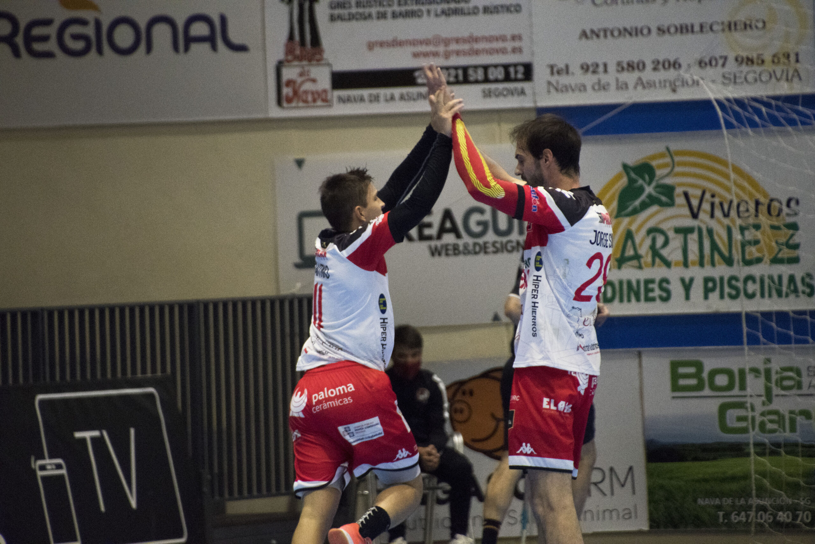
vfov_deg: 3.1
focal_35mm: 450
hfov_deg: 4.6
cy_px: 272
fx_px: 10187
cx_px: 408
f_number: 6.3
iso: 3200
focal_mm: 300
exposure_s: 1/640
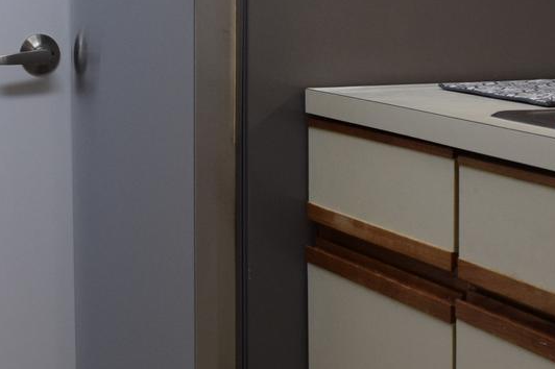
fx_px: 1602
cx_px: 366
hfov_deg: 19.6
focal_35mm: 104
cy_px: 174
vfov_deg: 13.1
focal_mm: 18
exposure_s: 1/100
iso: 400
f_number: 5
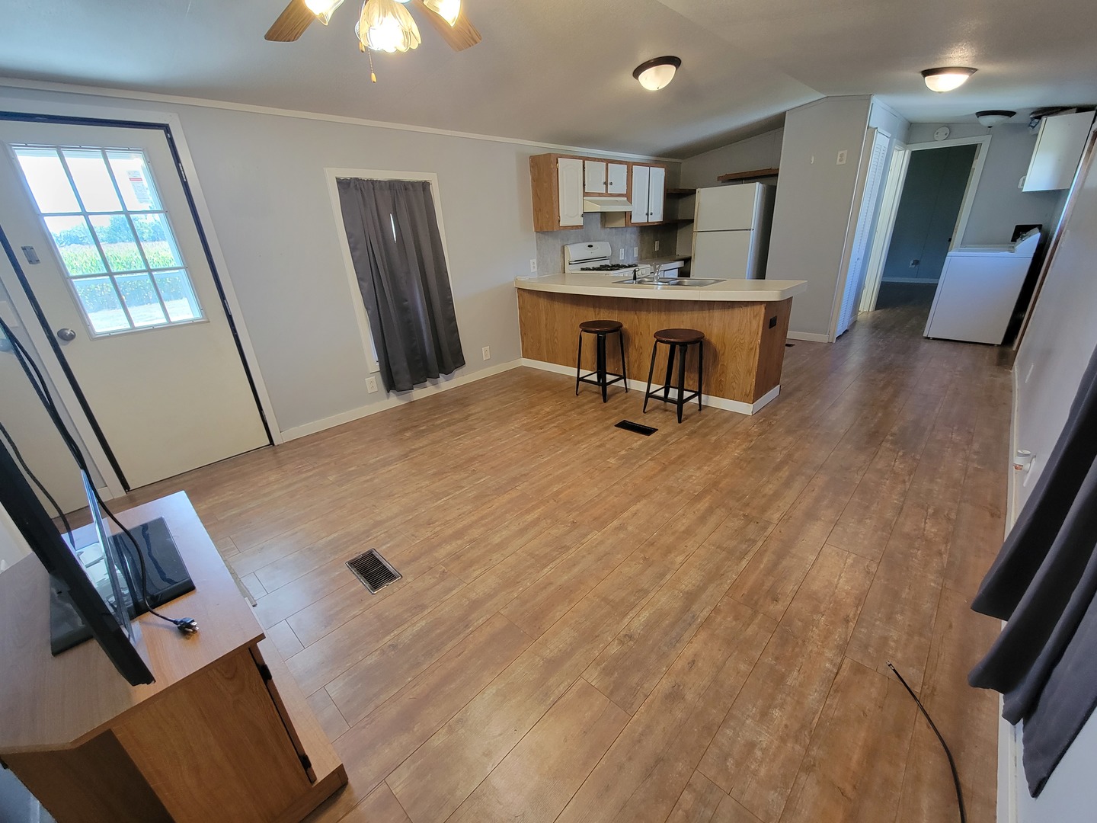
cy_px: 412
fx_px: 412
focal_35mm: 13
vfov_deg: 89.9
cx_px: 548
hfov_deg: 106.2
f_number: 2.2
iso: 250
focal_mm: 2.2
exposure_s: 1/60
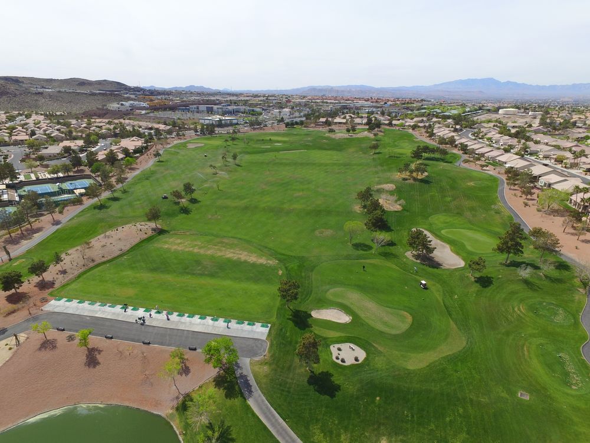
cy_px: 222
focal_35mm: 20
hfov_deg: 81.7
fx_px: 341
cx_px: 295
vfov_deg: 66.0
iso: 100
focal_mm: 3.61
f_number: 2.8
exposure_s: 1/1064
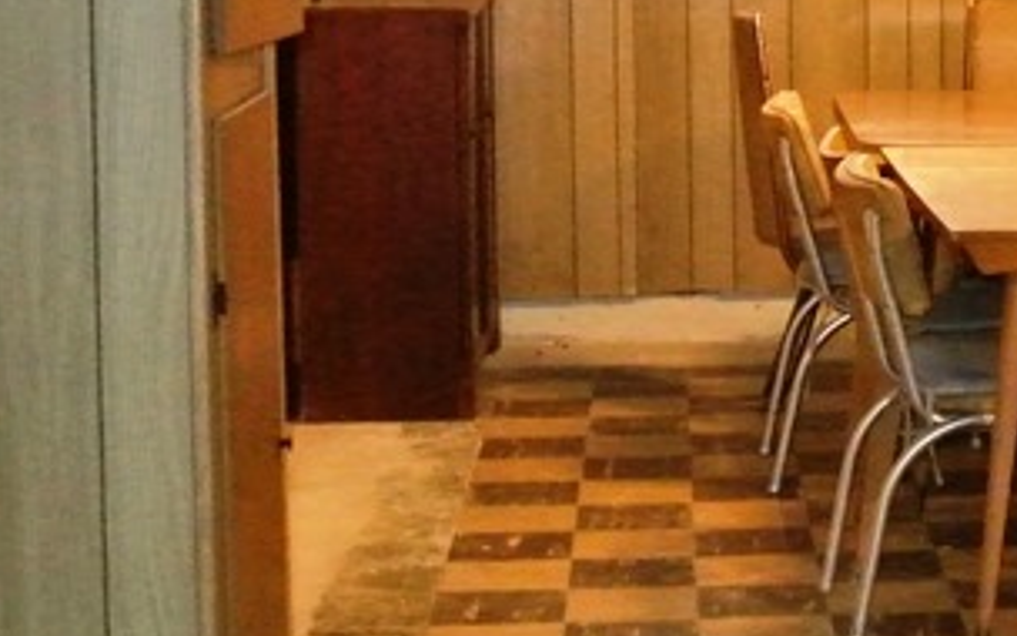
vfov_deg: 12.6
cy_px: 112
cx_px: 1522
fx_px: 2855
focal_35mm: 103
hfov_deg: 18.0
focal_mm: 11.4
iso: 3200
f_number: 3.5
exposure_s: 1/60
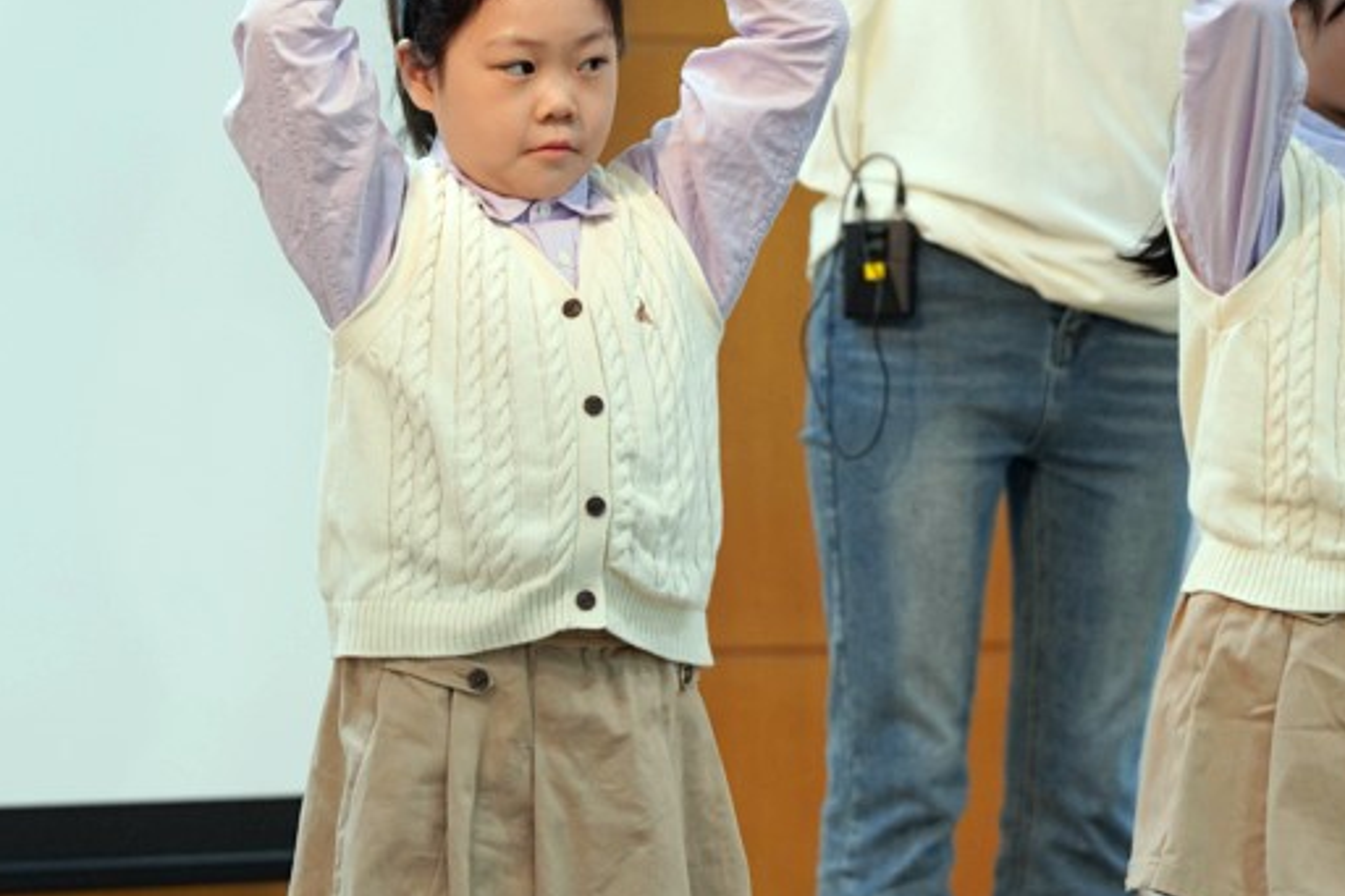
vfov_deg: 3.9
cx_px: 878
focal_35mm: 351
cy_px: 225
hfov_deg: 5.9
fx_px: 13113
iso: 1600
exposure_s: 1/250
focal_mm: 200
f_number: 4
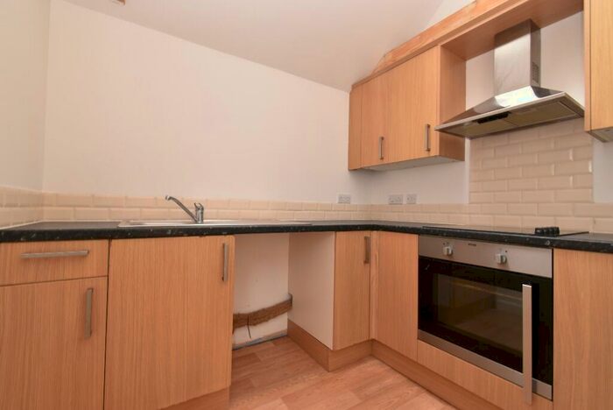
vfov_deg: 77.4
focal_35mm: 15
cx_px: 306
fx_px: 256
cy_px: 205
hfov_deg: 100.3
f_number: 9
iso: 400
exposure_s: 1/8
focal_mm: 10
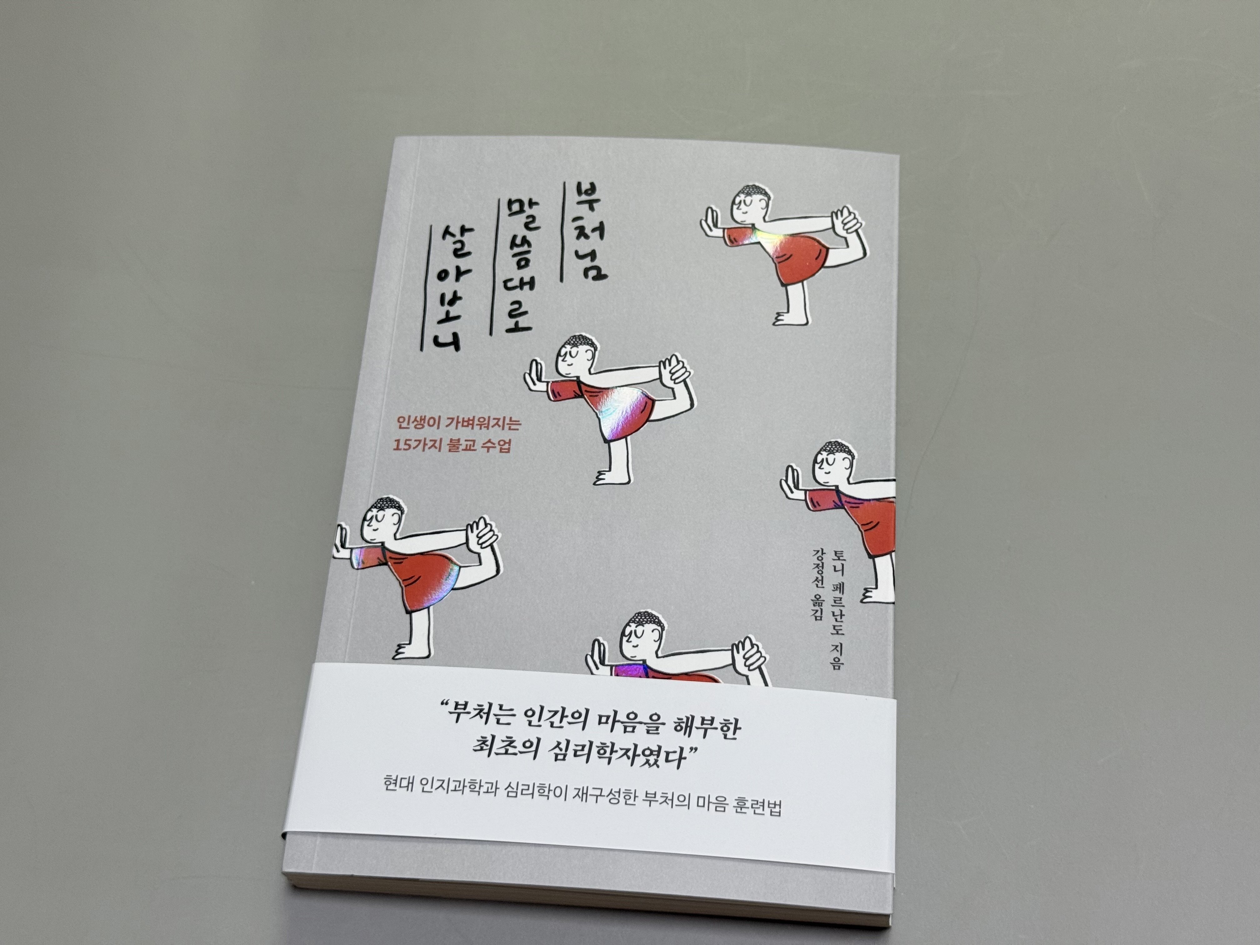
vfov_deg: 30.3
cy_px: 472
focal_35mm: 48
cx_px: 630
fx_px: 1747
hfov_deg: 39.7
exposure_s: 1/60
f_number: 1.78
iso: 80
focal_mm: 6.76
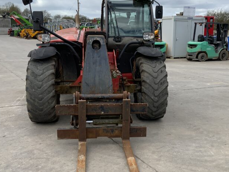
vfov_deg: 30.3
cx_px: 125
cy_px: 87
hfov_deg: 39.6
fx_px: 317
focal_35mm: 48
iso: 16
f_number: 1.8
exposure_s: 1/1221
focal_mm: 3
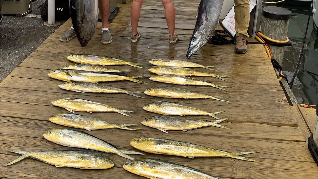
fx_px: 371
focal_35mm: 44
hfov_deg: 46.4
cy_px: 6
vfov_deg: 25.9
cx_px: 146
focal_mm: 4.25
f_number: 1.8
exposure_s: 1/121
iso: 32
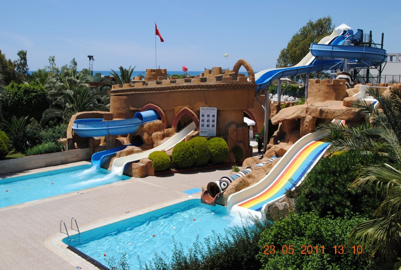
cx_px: 200
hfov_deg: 53.0
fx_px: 402
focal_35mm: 36
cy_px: 135
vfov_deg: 37.0
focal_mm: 24
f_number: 8
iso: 100
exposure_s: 1/320
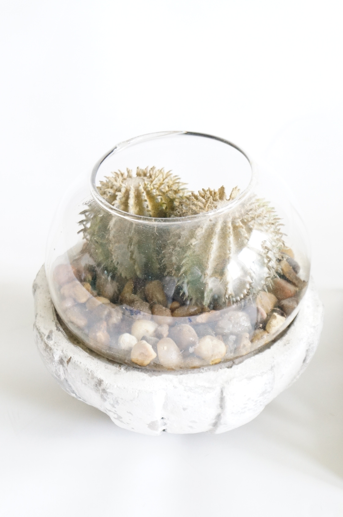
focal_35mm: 82
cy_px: 258
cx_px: 172
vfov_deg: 24.7
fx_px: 1183
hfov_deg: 16.5
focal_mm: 55
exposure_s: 1/80
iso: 3200
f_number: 5.6
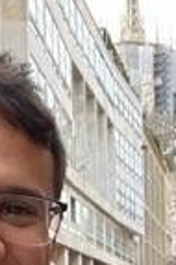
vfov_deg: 18.3
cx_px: 159
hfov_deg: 12.9
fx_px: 772
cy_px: 334
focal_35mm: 105
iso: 50
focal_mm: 2.71
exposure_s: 1/121
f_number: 2.2
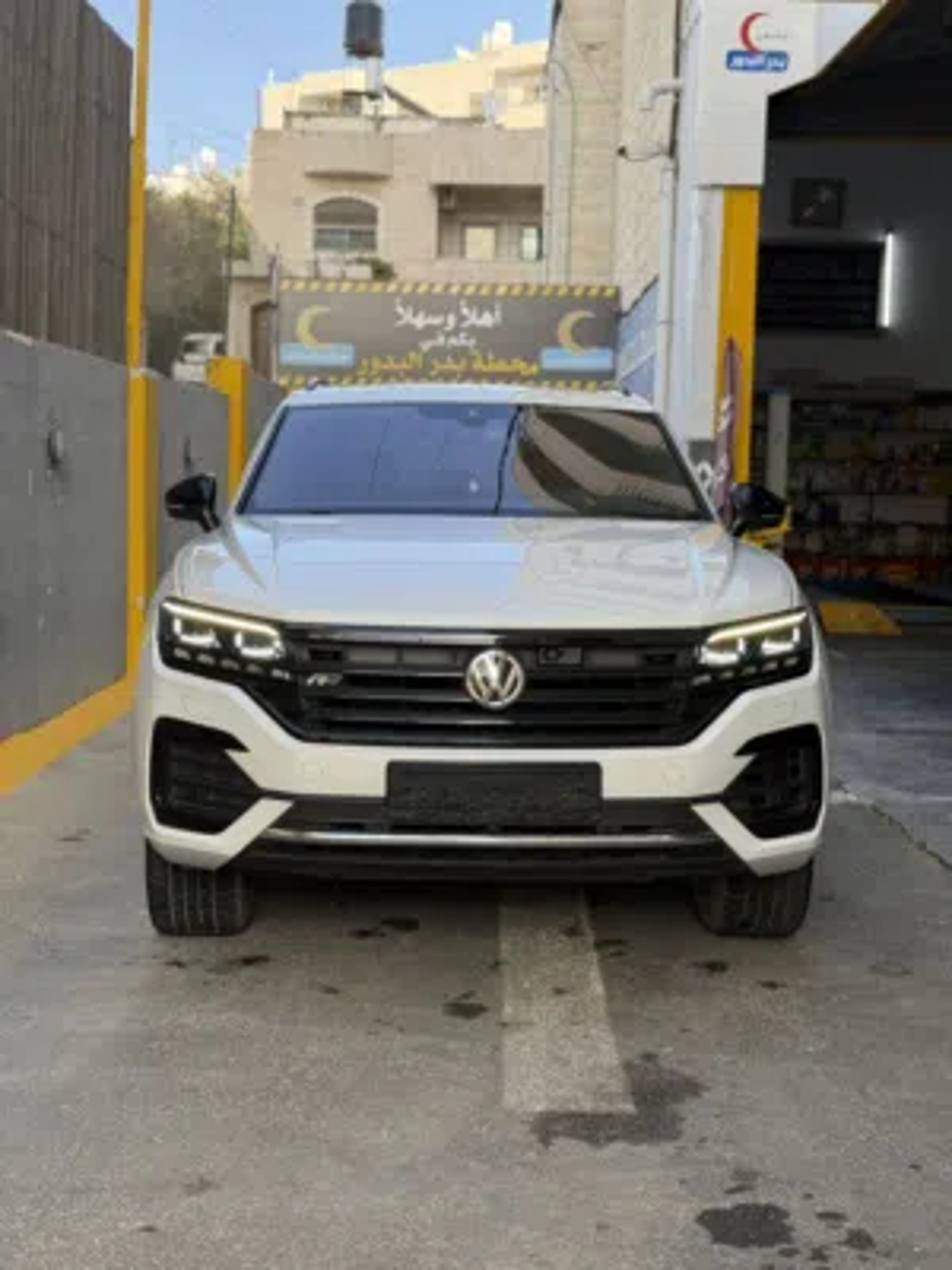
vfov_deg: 39.7
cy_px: 635
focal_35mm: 48
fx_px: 1760
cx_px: 476
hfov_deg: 30.3
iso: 64
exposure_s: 1/706
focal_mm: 6.76
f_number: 1.78
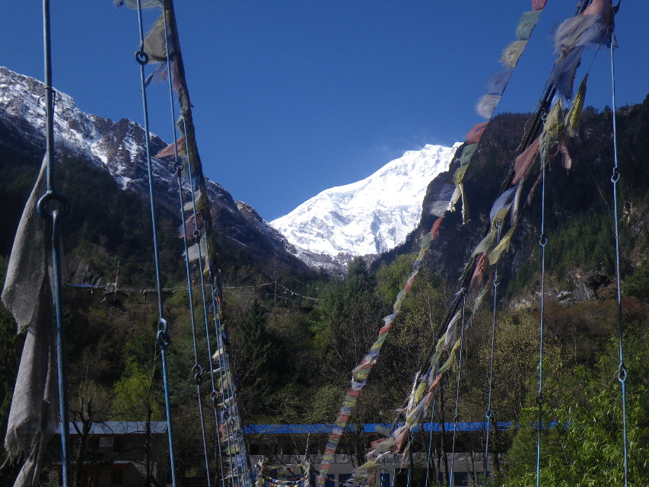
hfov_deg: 44.8
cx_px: 324
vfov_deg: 34.4
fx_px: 788
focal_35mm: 42
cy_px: 244
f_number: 5
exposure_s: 1/400
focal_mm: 7.5
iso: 50
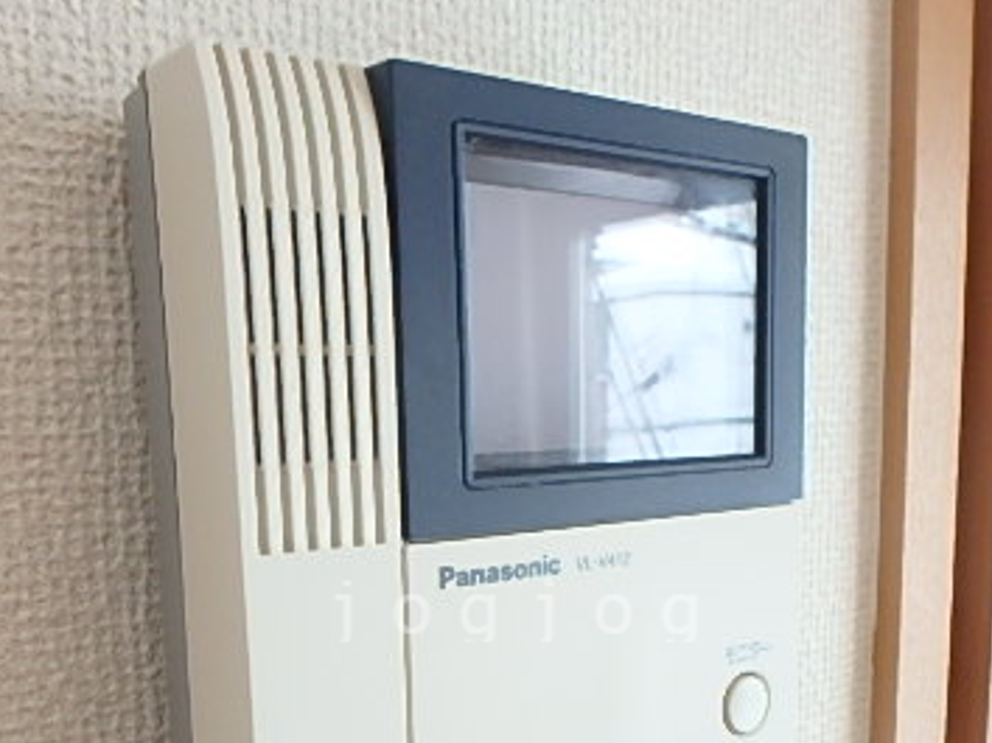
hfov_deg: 49.0
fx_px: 1088
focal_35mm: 38
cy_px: 608
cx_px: 521
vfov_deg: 36.2
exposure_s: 1/30
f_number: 3.5
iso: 320
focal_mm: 3.7
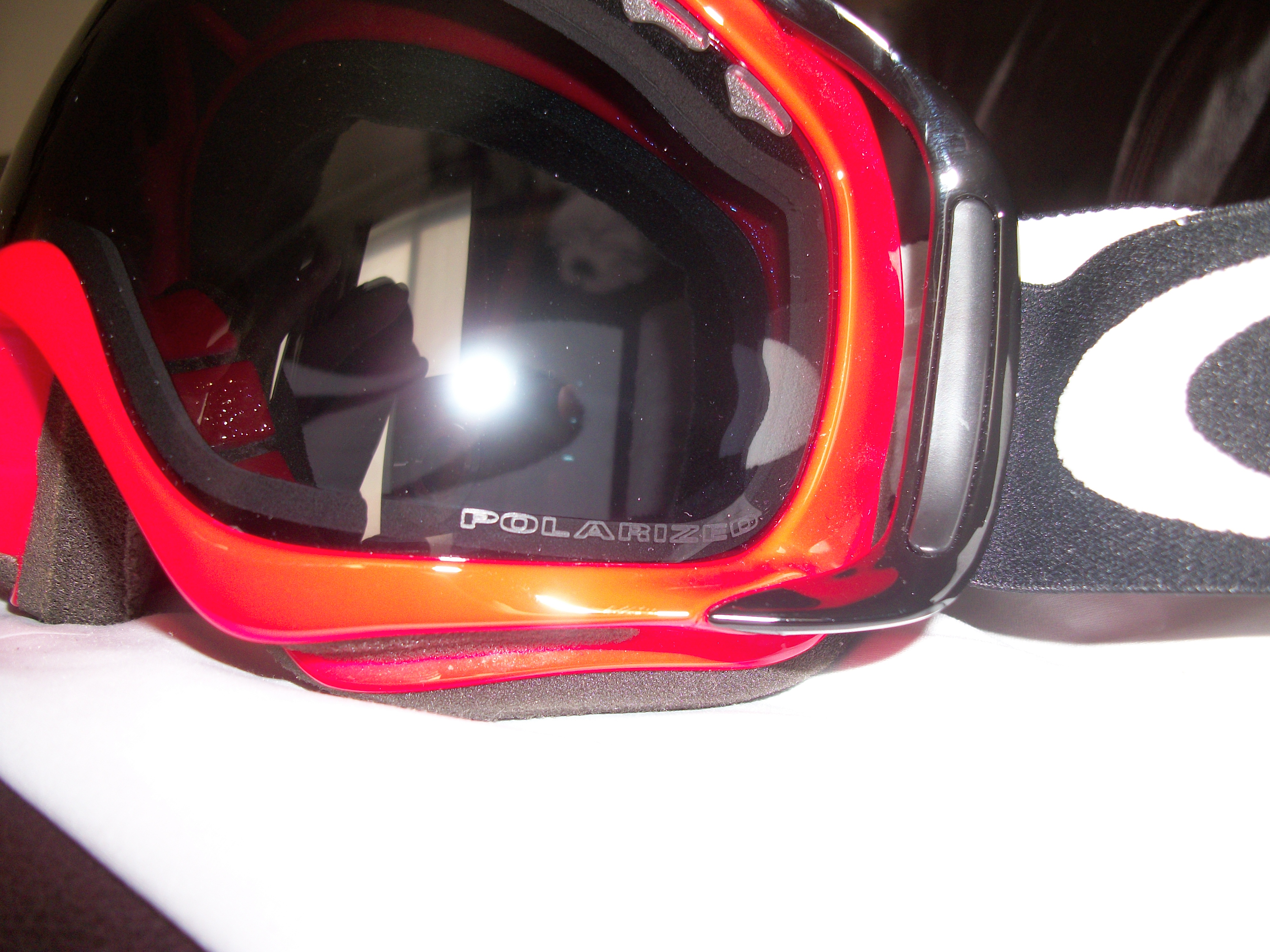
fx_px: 1174
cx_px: 635
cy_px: 476
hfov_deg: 56.8
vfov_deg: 44.2
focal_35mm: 32
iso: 80
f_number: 2.9
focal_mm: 5.7
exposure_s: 1/30
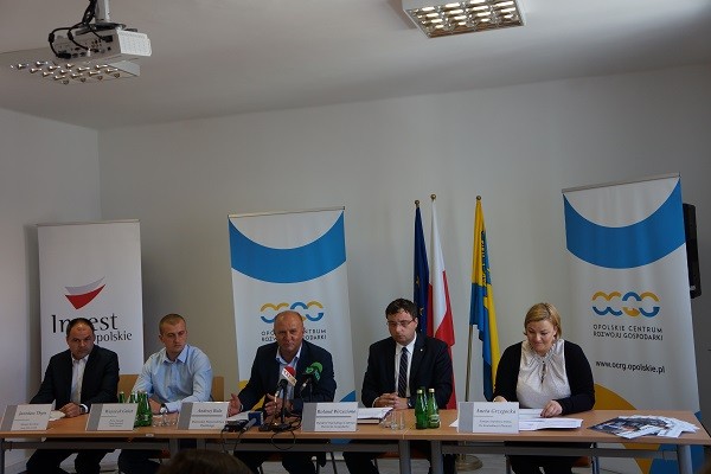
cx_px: 356
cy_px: 237
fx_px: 770
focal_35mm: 39
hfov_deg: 49.6
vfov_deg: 34.2
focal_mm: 26
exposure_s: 1/60
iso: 200
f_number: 4
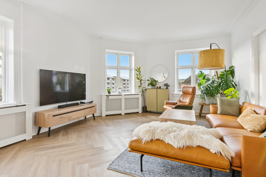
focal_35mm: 19
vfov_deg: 64.6
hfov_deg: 86.9
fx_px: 140
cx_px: 133
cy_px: 88
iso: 800
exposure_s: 1/20
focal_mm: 19
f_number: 11
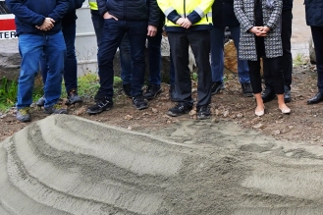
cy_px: -5
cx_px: 376
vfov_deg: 18.9
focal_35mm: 70
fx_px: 628
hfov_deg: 26.1
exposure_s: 1/250
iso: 800
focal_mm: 24
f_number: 4
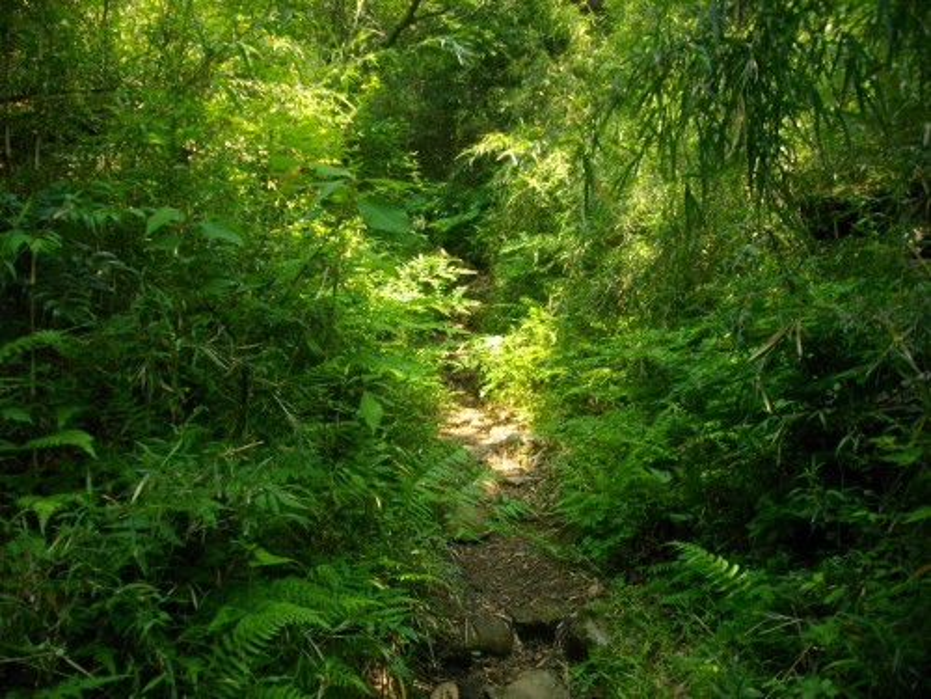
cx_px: 466
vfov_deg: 44.2
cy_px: 350
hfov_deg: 56.8
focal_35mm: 32
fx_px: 861
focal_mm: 5.7
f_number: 2.9
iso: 100
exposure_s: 1/125
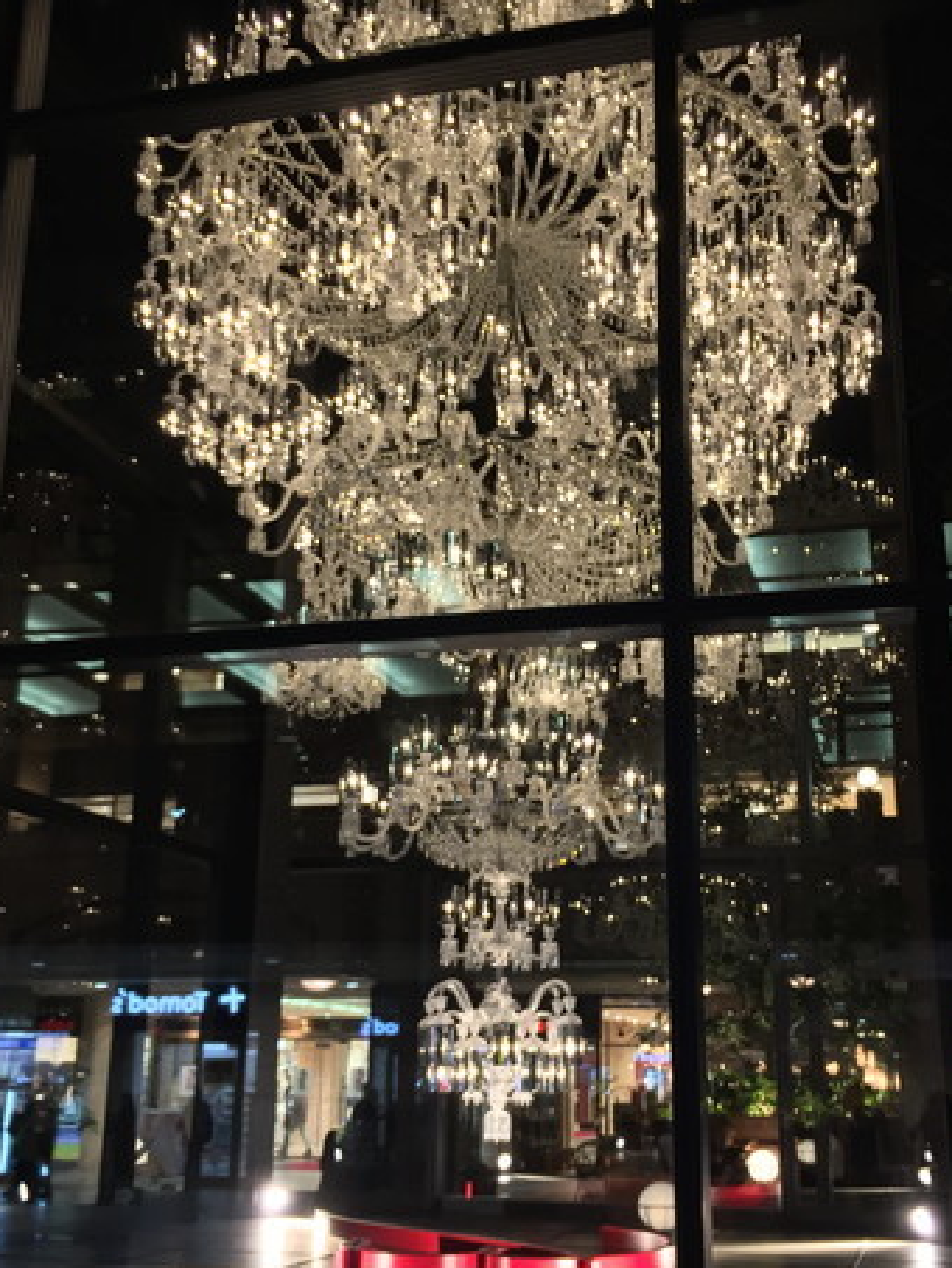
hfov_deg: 35.1
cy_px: 647
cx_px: 498
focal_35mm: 41
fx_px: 1503
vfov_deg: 45.8
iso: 125
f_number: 2.2
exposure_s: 1/30
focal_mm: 4.15
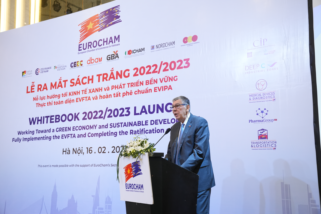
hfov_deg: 41.9
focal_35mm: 47
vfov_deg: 28.6
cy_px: 107
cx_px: 160
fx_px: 419
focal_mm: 47
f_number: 4
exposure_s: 1/100
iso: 2000
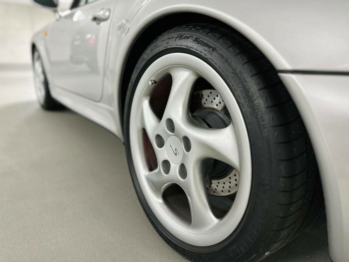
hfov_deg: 71.6
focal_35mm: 24
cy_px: 131
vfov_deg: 56.8
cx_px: 174
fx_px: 242
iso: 320
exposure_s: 1/50
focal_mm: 6.86
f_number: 1.78
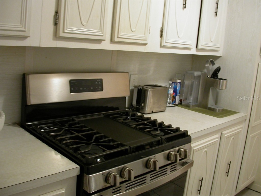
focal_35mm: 38
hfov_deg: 49.0
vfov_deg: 37.7
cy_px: 98
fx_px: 287
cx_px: 130
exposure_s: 1/11.1
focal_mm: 7.85
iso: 100
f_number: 2.6
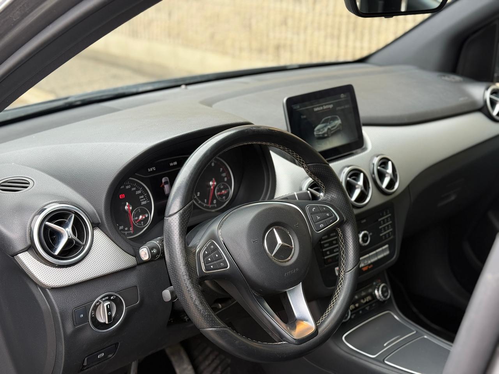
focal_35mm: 48
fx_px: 692
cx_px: 250
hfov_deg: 39.7
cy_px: 187
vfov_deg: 30.3
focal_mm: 6.76
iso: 64
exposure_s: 1/236
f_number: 1.78
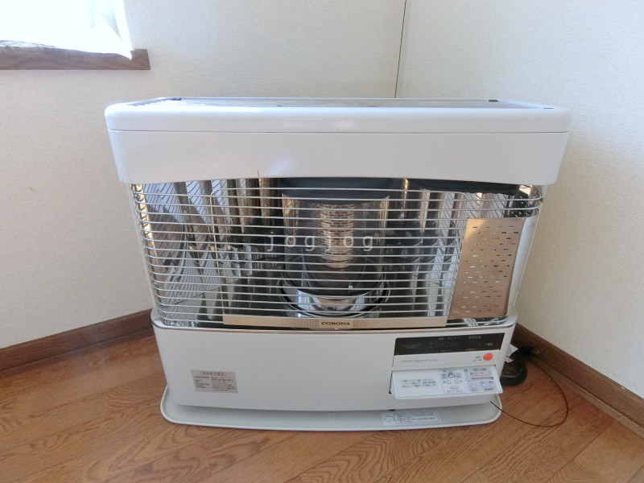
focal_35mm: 19
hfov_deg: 84.7
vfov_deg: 68.7
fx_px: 353
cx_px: 322
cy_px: 242
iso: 800
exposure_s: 1/1000
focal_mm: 4.06
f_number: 2.7
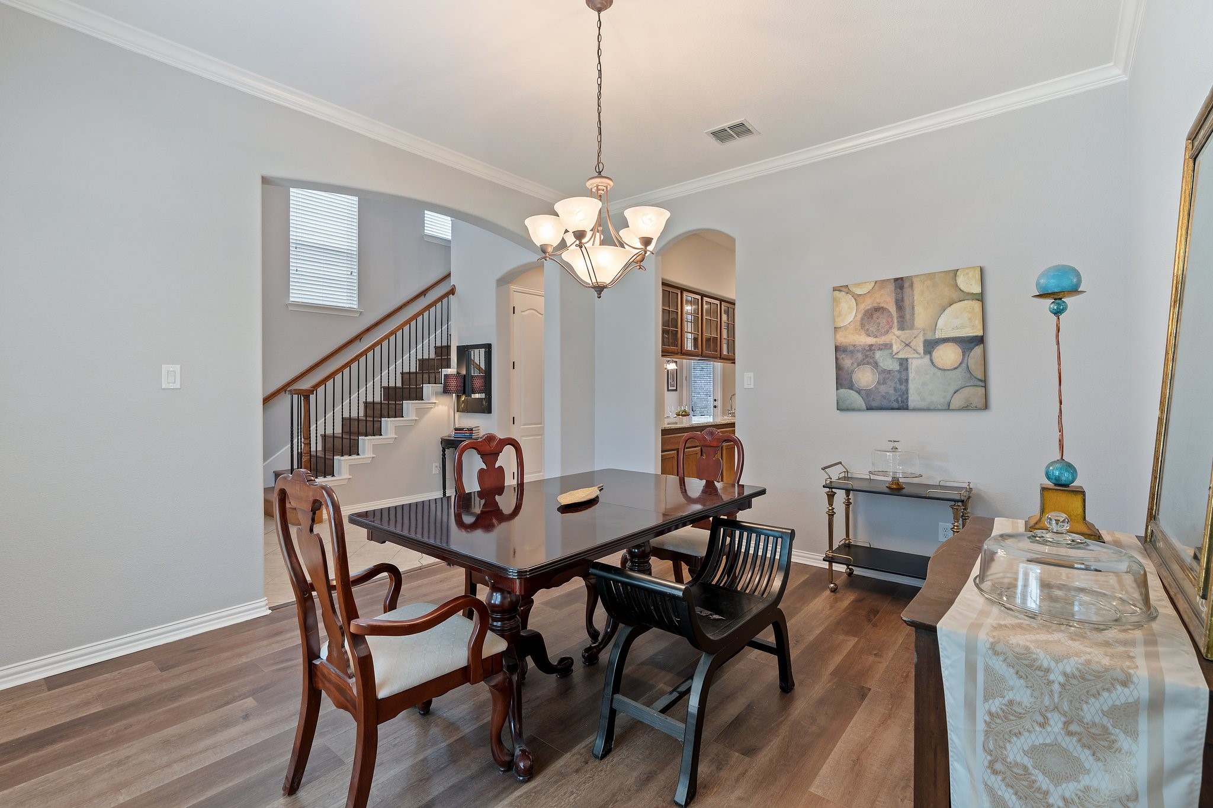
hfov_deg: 96.7
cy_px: 404
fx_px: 539
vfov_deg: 73.7
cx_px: 606
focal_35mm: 16
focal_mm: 16
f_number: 8
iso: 320
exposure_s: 1.6
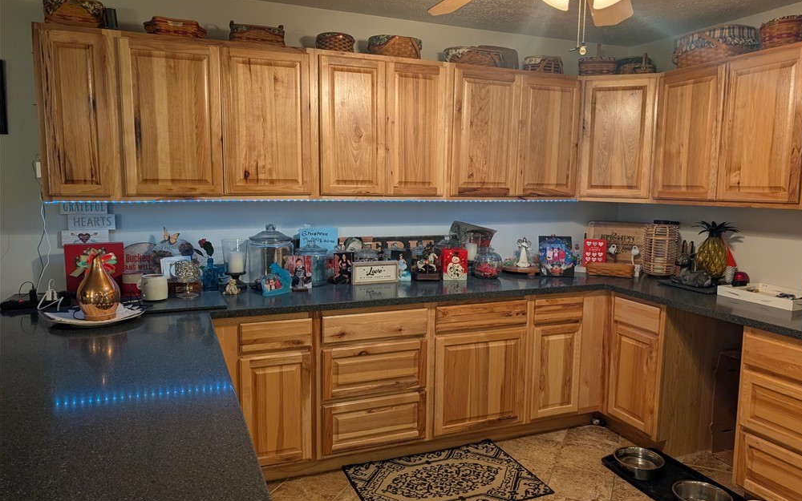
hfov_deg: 70.4
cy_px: 253
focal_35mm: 26
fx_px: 568
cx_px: 409
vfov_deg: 47.6
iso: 36
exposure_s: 1/120
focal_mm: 6.9
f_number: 1.68
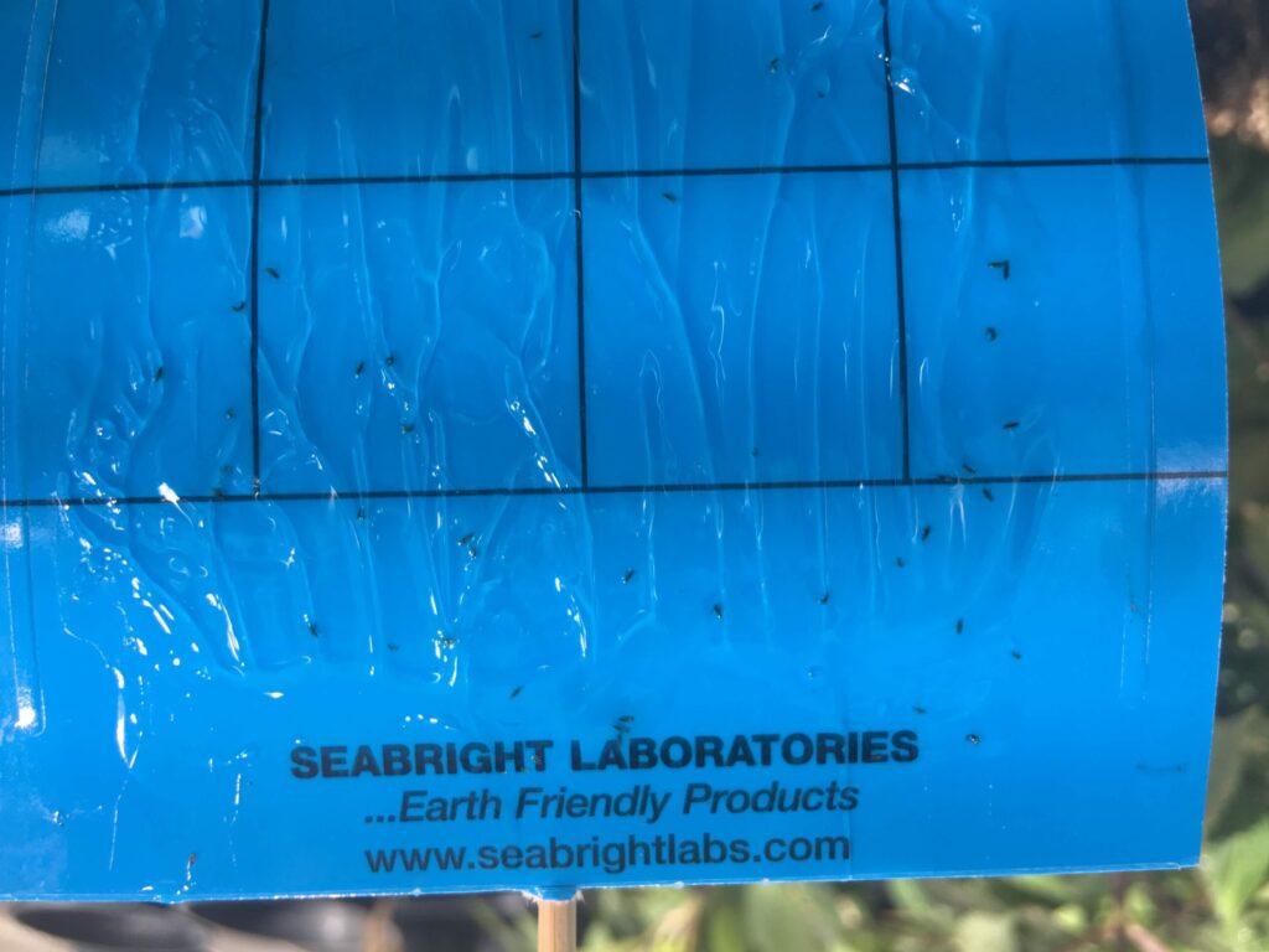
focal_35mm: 29
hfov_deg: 61.7
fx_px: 1063
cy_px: 476
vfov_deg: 48.2
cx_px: 634
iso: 25
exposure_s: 1/293
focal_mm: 4.15
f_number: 2.2
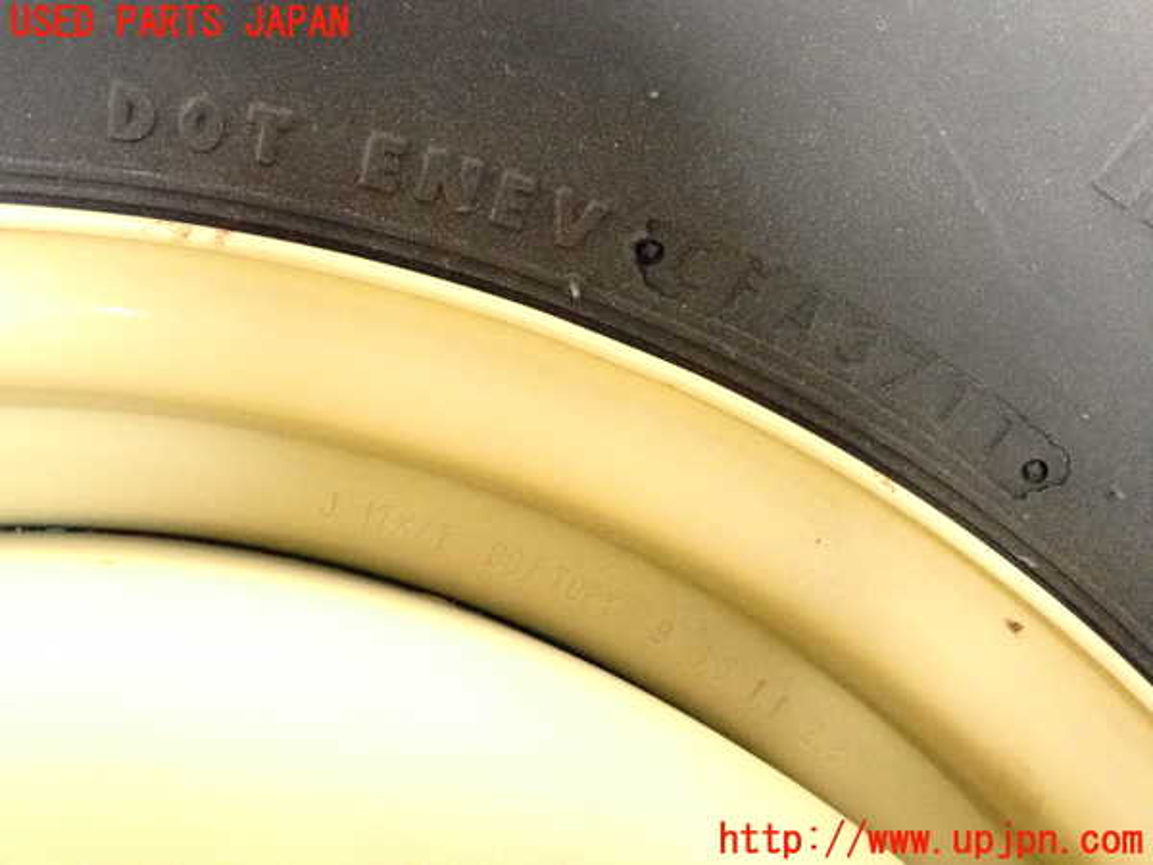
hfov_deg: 40.4
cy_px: 432
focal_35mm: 47
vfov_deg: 30.9
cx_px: 576
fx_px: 1565
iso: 5000
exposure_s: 1/125
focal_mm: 8.4
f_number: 3.1
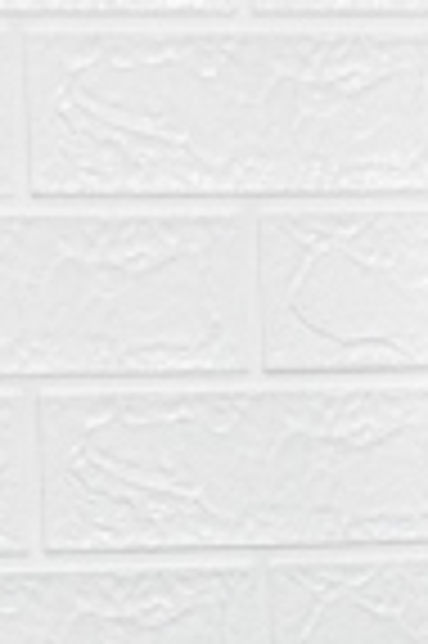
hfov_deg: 3.7
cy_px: 998
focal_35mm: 370
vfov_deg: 5.5
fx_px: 6614
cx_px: 883
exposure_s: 1/80
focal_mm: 44
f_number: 5.6
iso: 3200
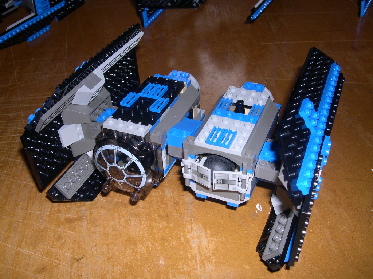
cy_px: 140
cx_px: 186
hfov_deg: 49.0
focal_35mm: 38
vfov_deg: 37.7
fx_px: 409
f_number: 7.6
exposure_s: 1/60
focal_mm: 8
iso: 100
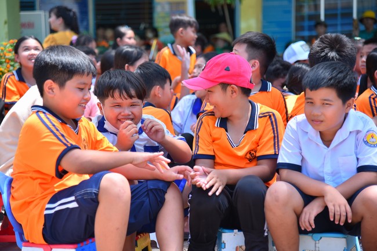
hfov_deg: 21.5
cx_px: 188
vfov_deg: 14.4
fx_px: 995
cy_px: 126
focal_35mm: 95
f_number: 4
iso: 125
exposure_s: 1/320
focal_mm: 95
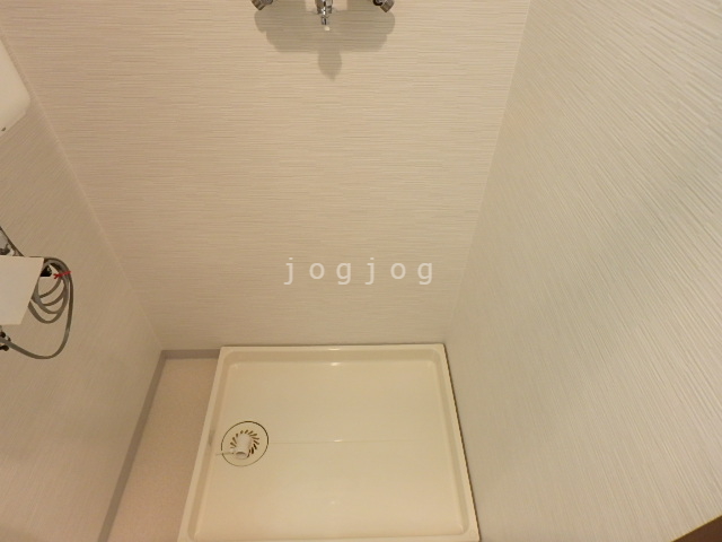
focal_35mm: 21
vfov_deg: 63.4
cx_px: 361
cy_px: 271
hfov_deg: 79.0
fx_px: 438
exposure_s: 1/30
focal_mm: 3.7
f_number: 3.5
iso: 320
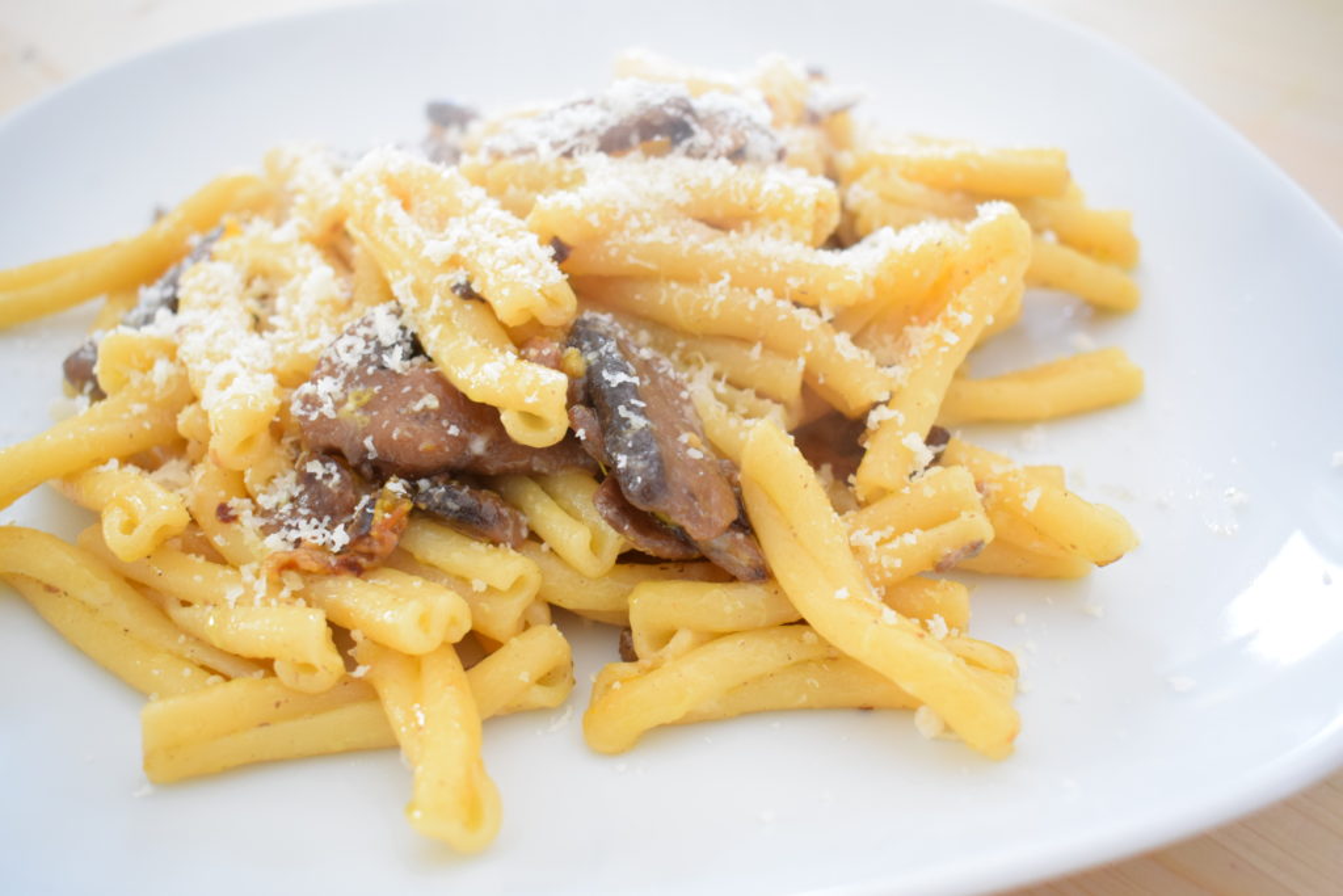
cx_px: 672
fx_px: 1343
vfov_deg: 36.9
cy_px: 448
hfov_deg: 53.1
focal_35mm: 36
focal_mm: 24
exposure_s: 1/125
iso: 1100
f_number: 4
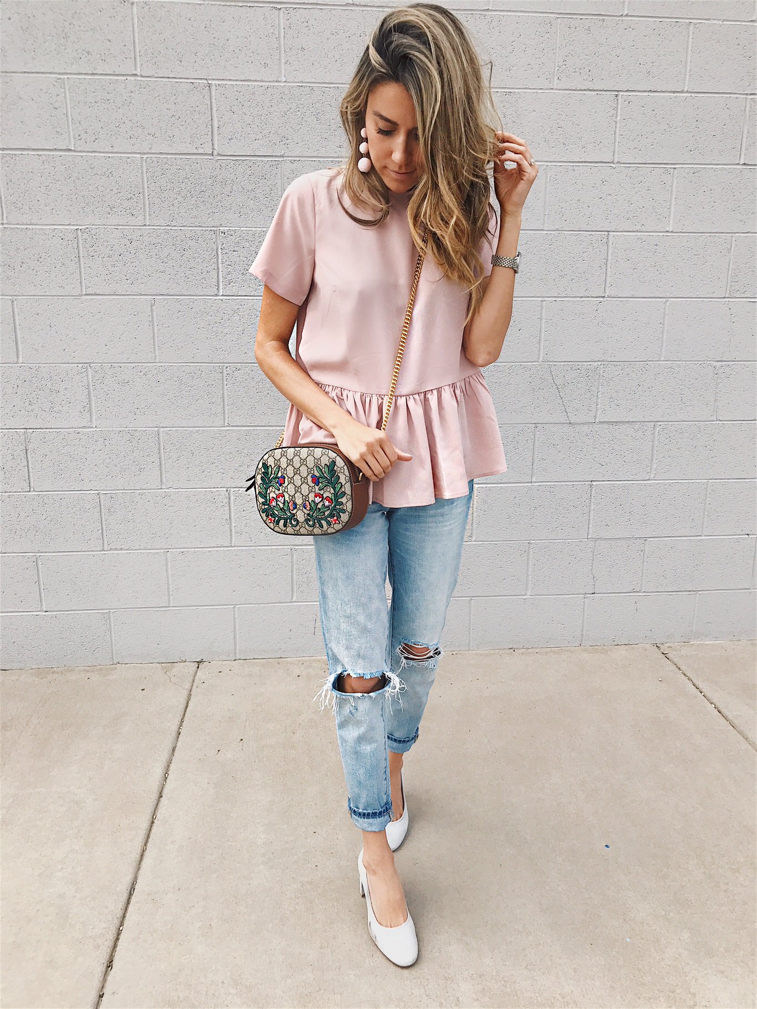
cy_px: 504
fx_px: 816
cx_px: 378
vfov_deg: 63.4
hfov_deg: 49.8
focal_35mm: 28
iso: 20
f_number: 1.8
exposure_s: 1/1408
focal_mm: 3.99
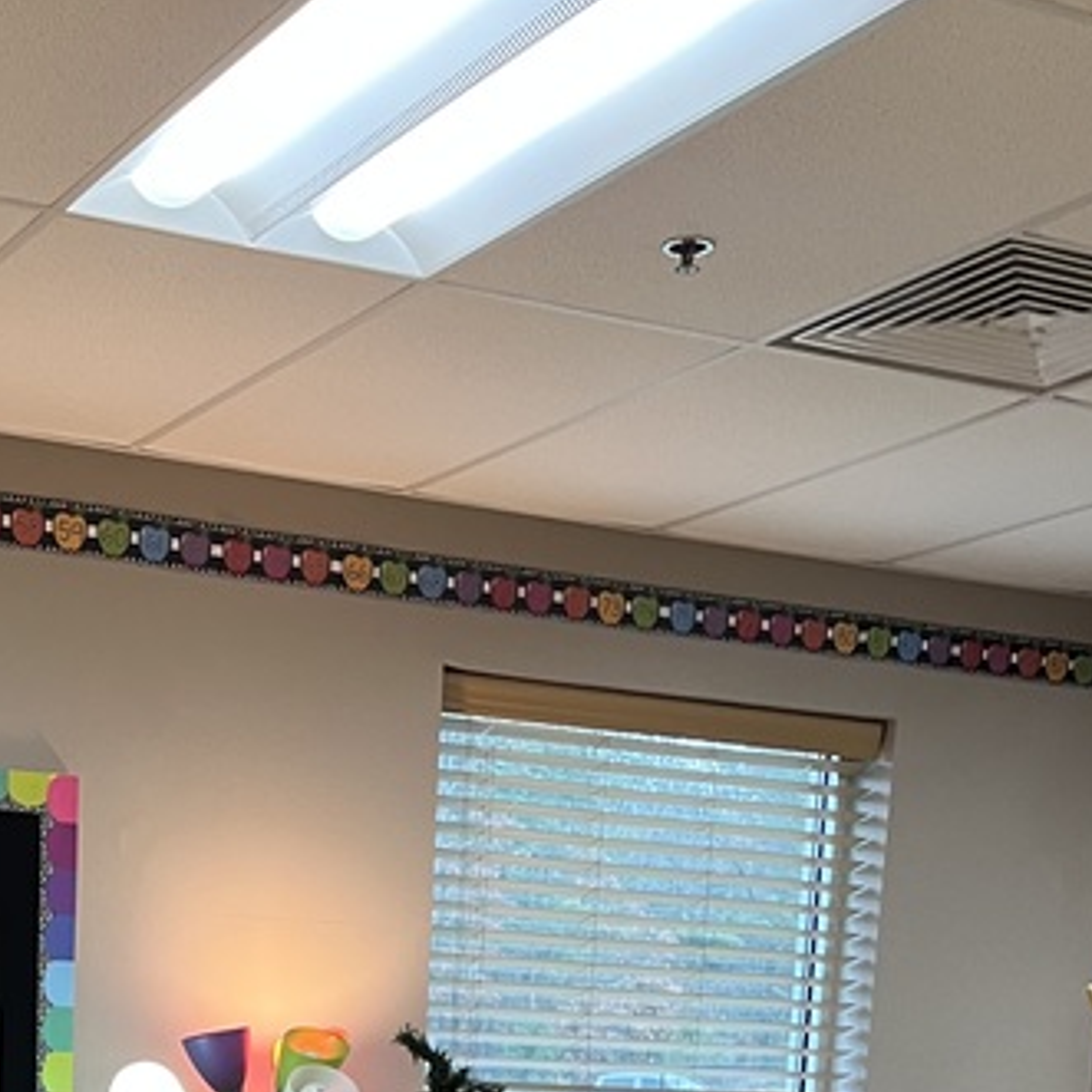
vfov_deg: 20.6
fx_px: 2534
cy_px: 1653
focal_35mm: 71
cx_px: 238
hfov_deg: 24.0
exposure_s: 1/60
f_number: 1.6
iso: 100
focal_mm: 5.1
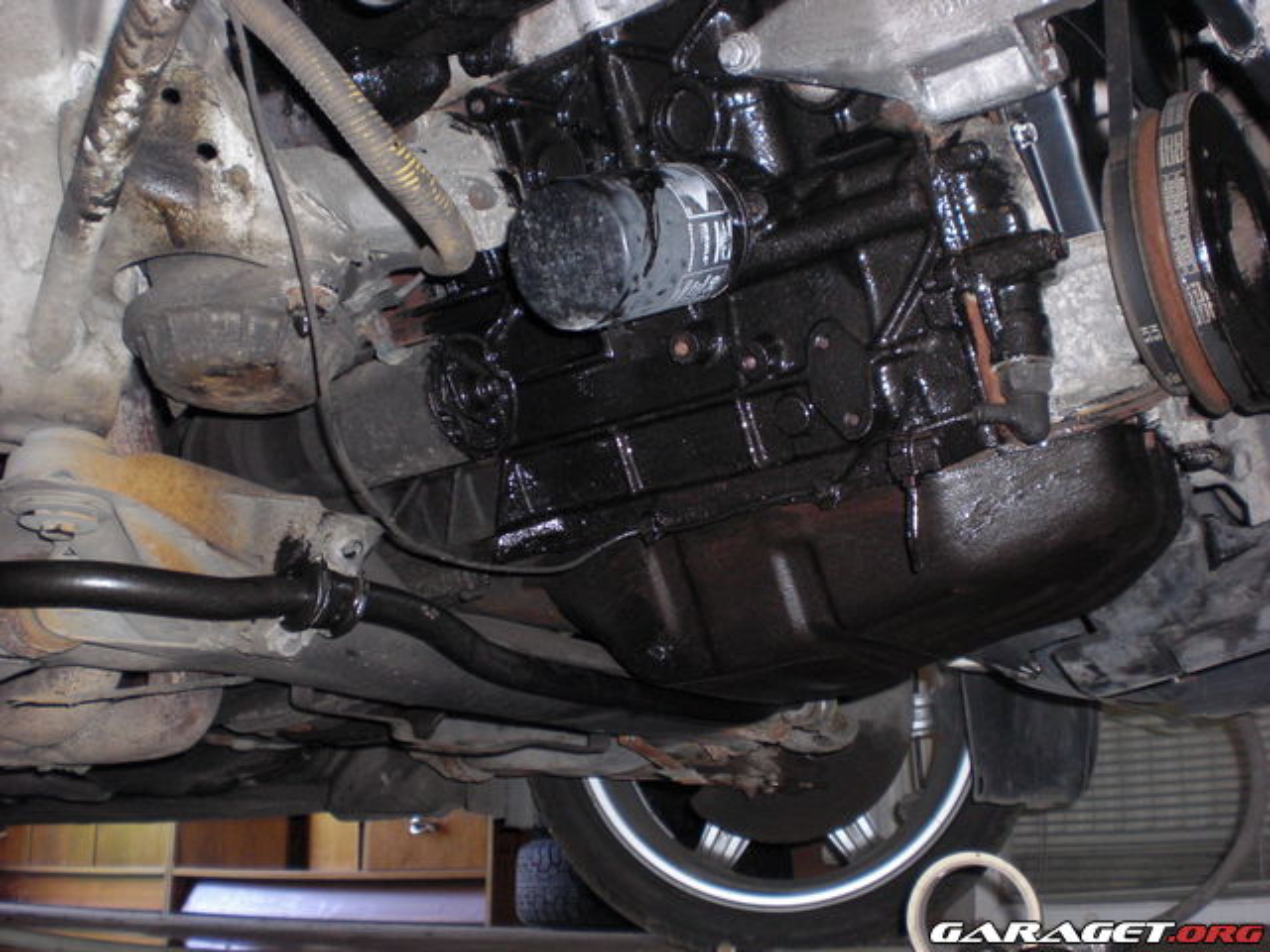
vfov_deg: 37.7
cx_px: 635
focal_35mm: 38
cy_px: 476
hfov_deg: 49.0
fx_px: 1394
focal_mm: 6.3
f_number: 3.1
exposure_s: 1/30
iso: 200
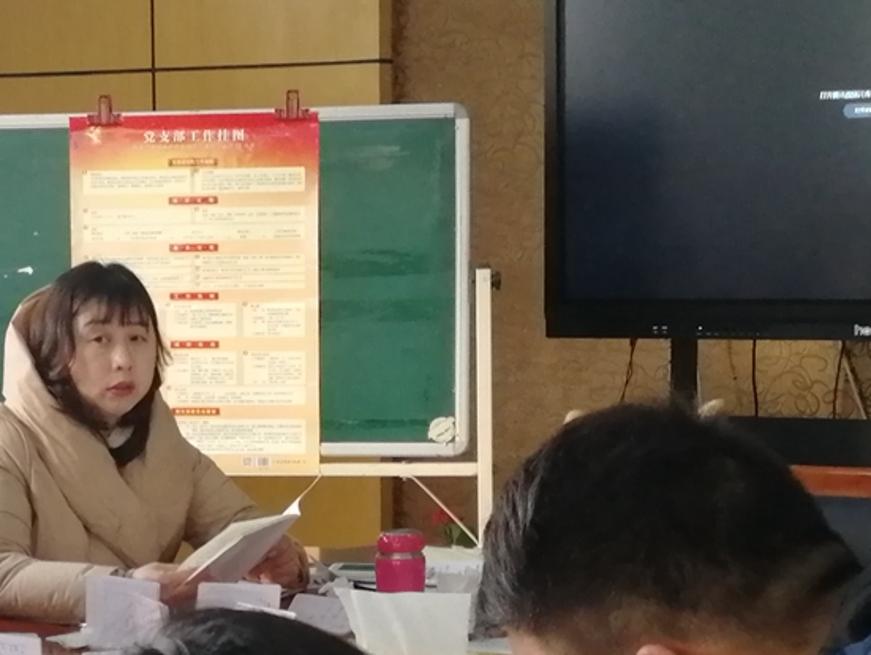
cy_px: 541
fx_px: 2619
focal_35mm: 104
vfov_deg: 14.2
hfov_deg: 18.6
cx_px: 117
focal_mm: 3.95
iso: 200
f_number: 2.2
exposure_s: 1/50
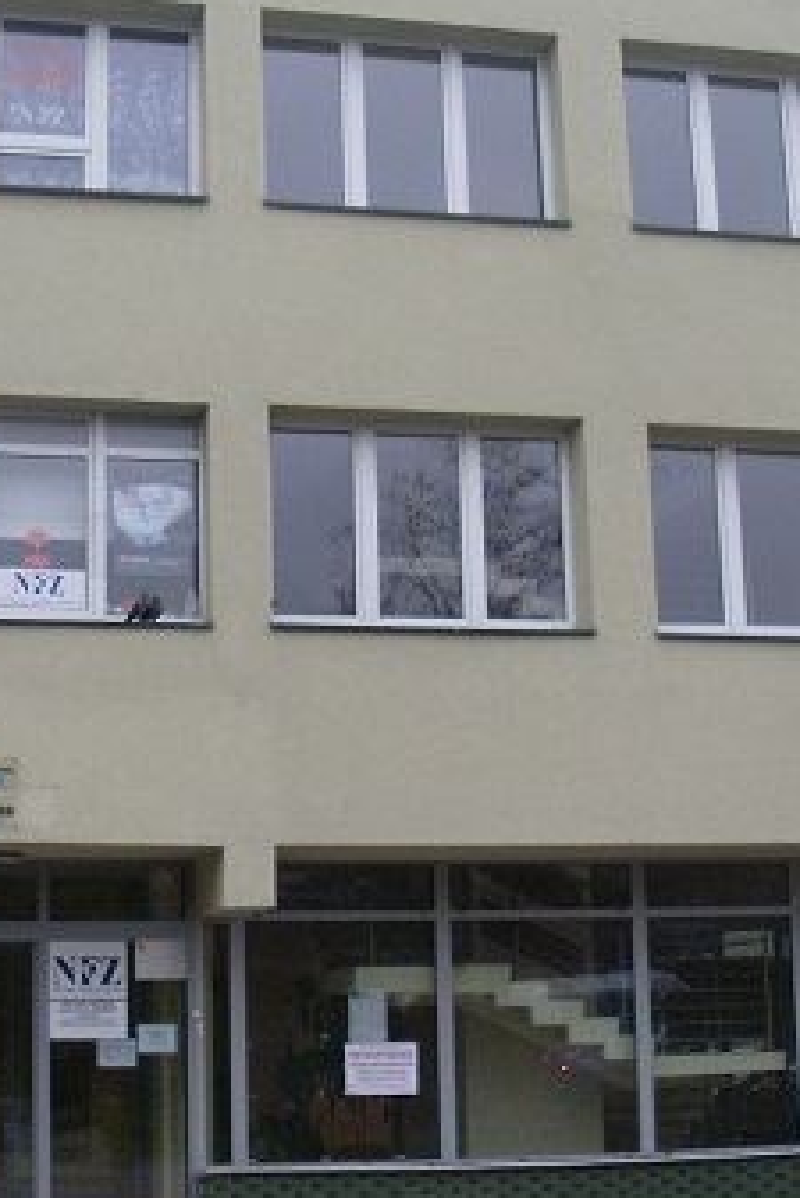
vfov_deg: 33.4
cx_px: 348
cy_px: 611
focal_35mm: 60
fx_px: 1998
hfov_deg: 22.6
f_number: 3
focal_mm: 6.3
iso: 80
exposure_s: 1/125
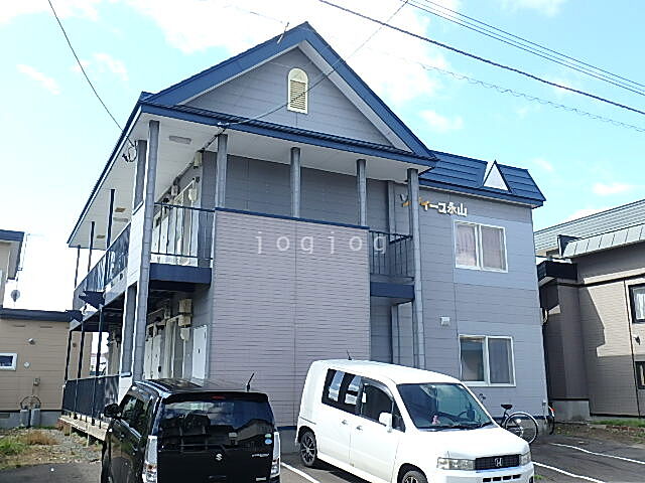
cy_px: 242
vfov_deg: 41.8
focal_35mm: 34
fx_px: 634
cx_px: 322
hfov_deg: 54.0
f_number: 4.9
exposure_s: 1/200
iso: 125
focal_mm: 6
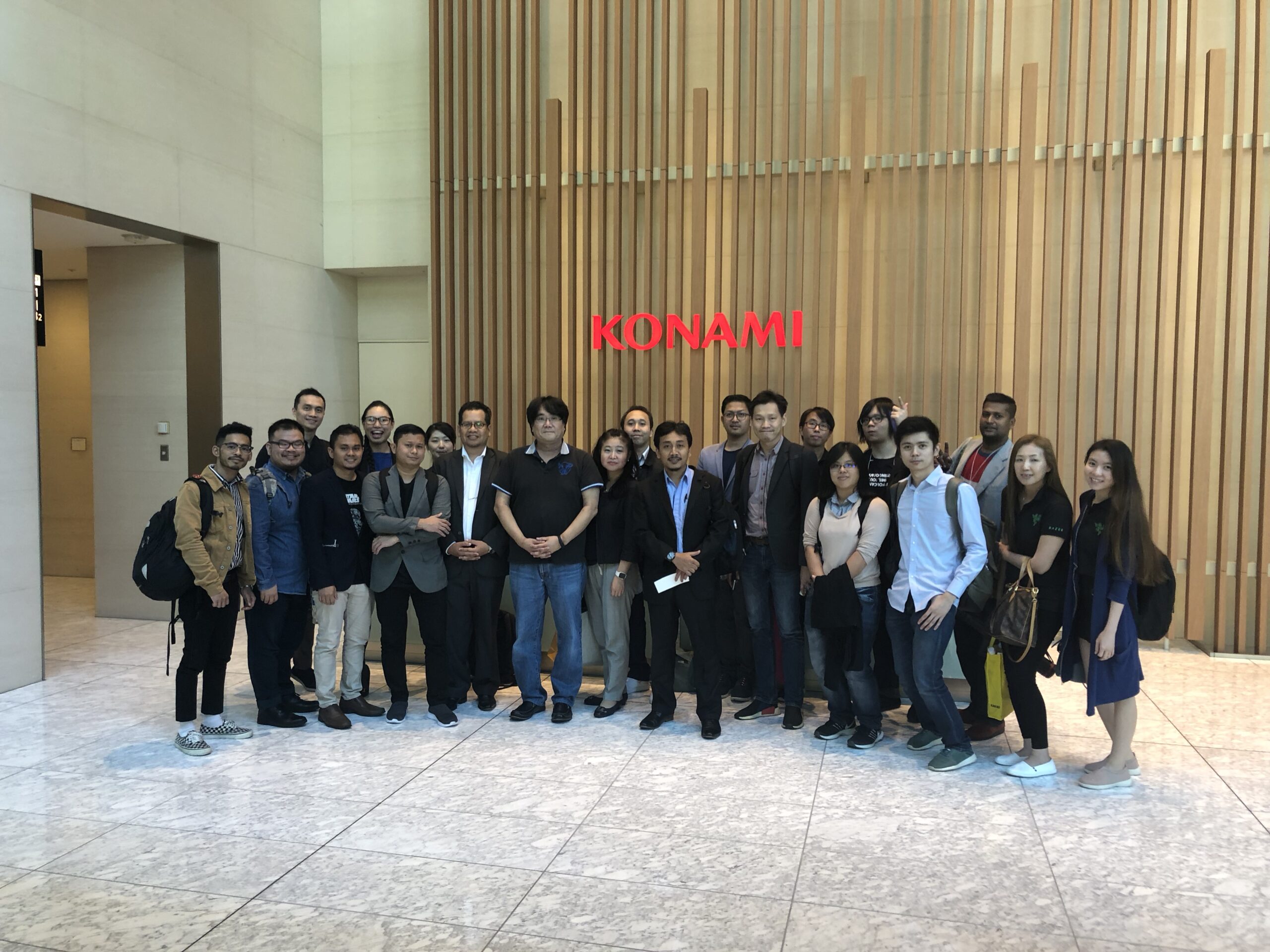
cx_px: 635
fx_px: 1027
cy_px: 476
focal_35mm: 28
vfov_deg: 49.7
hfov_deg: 63.4
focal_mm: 4
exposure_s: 1/33
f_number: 1.8
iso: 32
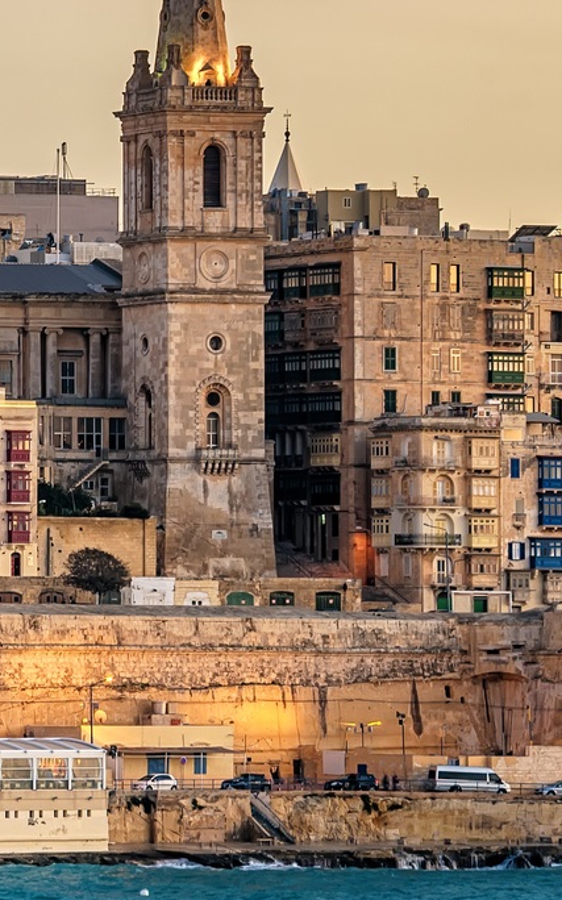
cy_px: 301
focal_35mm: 316
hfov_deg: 4.1
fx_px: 7750
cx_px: -513
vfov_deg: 6.6
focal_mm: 100
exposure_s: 1/4
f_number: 8
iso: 100
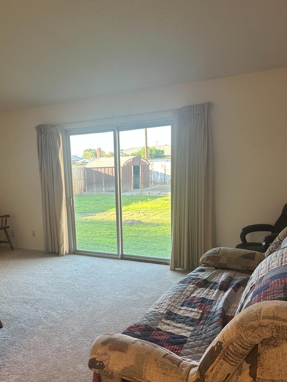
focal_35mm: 31
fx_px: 343
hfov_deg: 45.1
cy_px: 236
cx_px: 108
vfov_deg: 57.7
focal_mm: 6.86
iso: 80
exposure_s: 1/120
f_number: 1.78
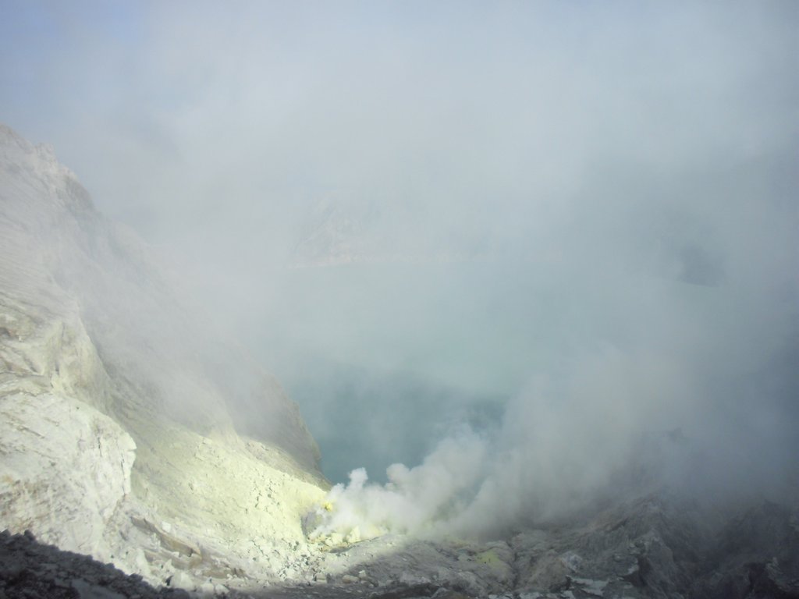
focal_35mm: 38
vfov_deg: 37.7
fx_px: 877
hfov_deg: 49.0
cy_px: 300
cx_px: 400
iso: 100
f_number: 8
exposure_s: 1/400
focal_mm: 6.2
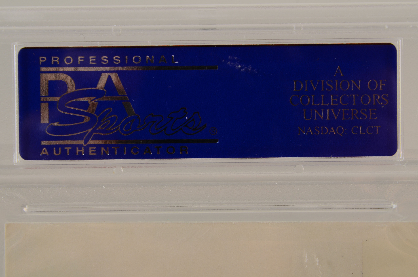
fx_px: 956
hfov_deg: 24.7
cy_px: 138
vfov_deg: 16.5
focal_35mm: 82
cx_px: 209
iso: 200
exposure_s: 1/160
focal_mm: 55
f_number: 14
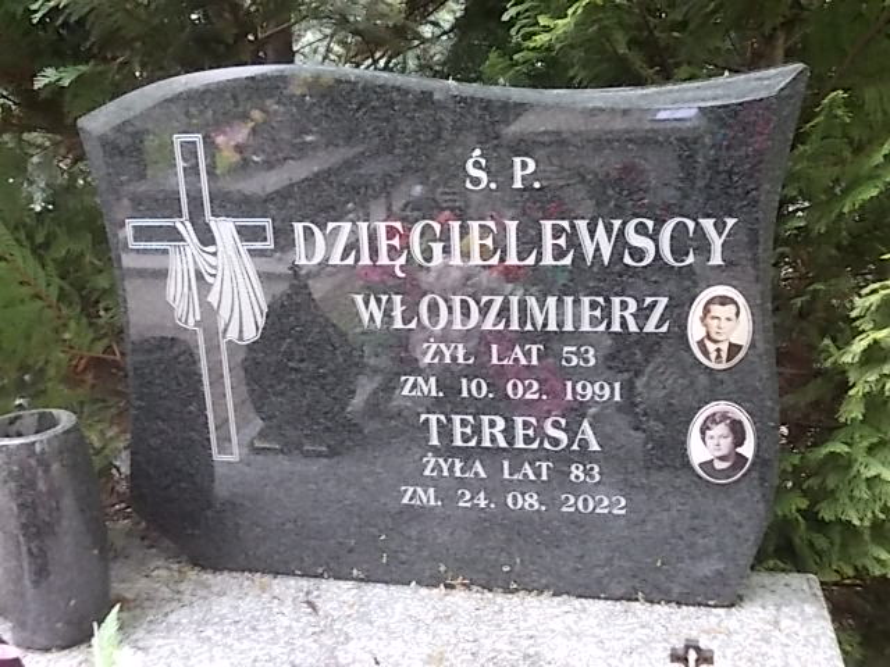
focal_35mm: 38
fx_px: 977
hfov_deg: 49.0
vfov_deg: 37.7
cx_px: 445
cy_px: 334
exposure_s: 1/30
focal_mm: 5.3
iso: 200
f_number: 3.1
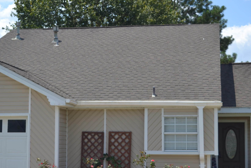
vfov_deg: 19.2
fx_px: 495
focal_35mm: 71
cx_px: 124
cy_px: 98
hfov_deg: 28.5
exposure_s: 1/800
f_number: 4.2
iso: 100
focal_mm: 26
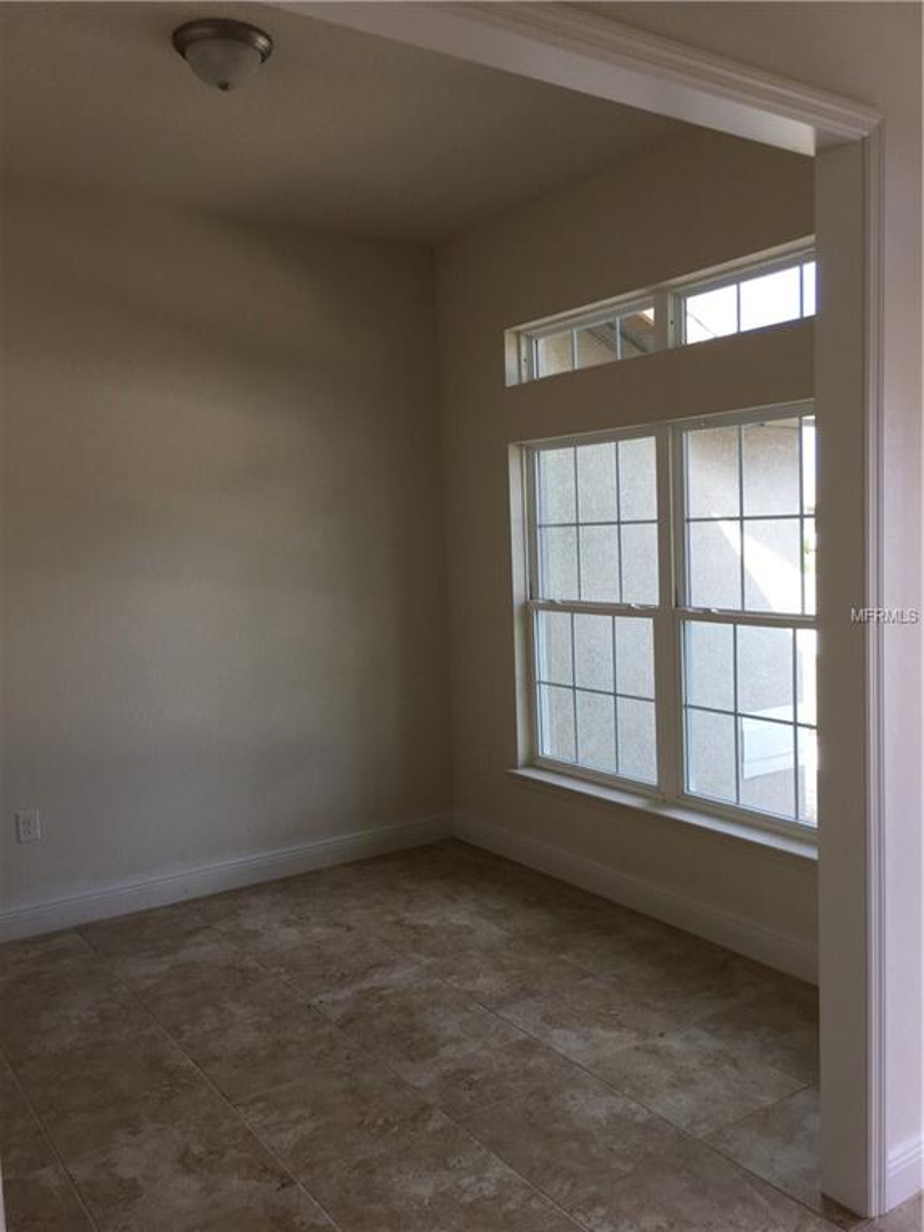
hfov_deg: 48.2
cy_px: 616
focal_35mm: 29
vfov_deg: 61.7
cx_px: 462
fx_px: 1032
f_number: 2.2
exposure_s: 1/120
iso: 32
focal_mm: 4.15
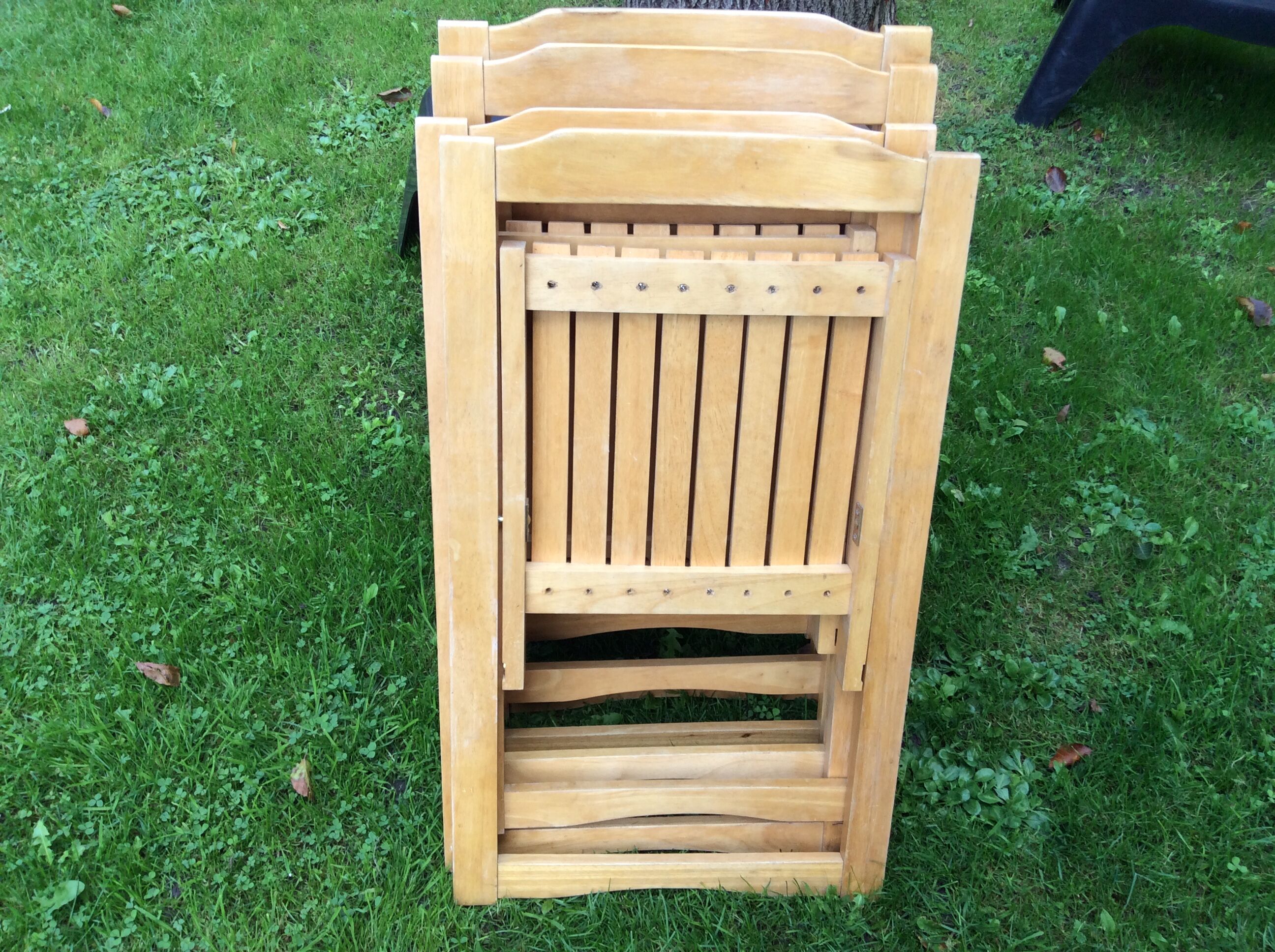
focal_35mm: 32
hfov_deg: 56.9
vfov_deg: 44.1
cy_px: 476
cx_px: 638
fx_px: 1177
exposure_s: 1/111
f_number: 2.4
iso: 32
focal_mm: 3.3
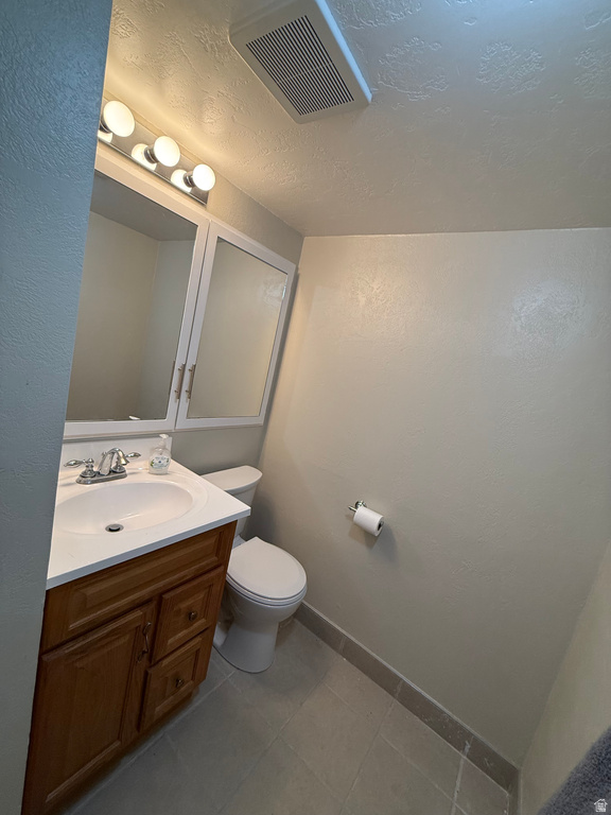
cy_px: 408
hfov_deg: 85.7
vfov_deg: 102.1
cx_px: 306
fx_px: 329
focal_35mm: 14
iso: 200
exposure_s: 1/120
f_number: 2.2
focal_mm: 2.22
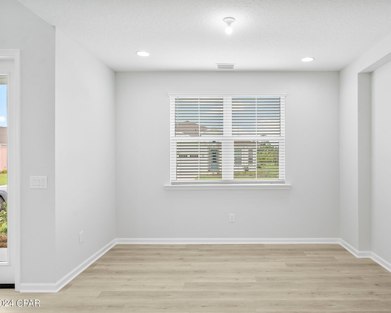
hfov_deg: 72.1
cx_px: 226
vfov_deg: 60.9
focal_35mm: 23
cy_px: 158
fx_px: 266
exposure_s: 1/40
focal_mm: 20
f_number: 8
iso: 400
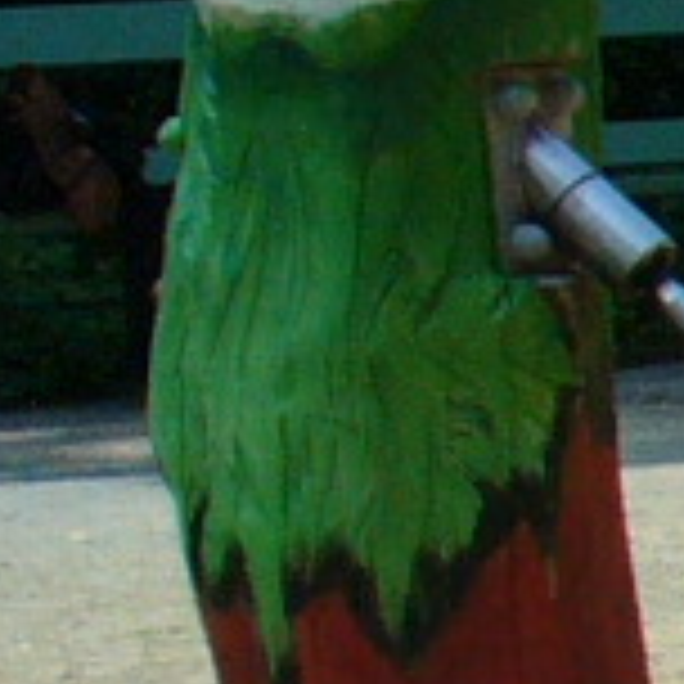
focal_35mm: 390
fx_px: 8719
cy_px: 778
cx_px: 3438
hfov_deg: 4.0
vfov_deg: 4.5
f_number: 5.8
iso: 100
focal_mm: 7
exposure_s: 1/250
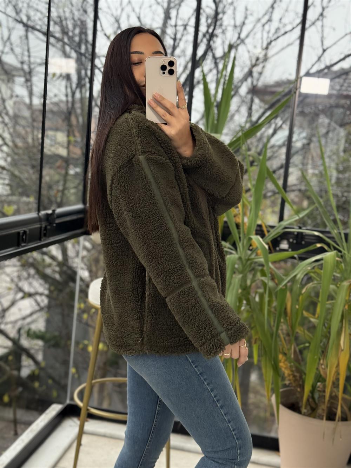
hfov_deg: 30.3
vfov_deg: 39.7
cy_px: 234
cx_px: 176
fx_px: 649
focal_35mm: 48
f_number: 1.78
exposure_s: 1/93
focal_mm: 6.76
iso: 100
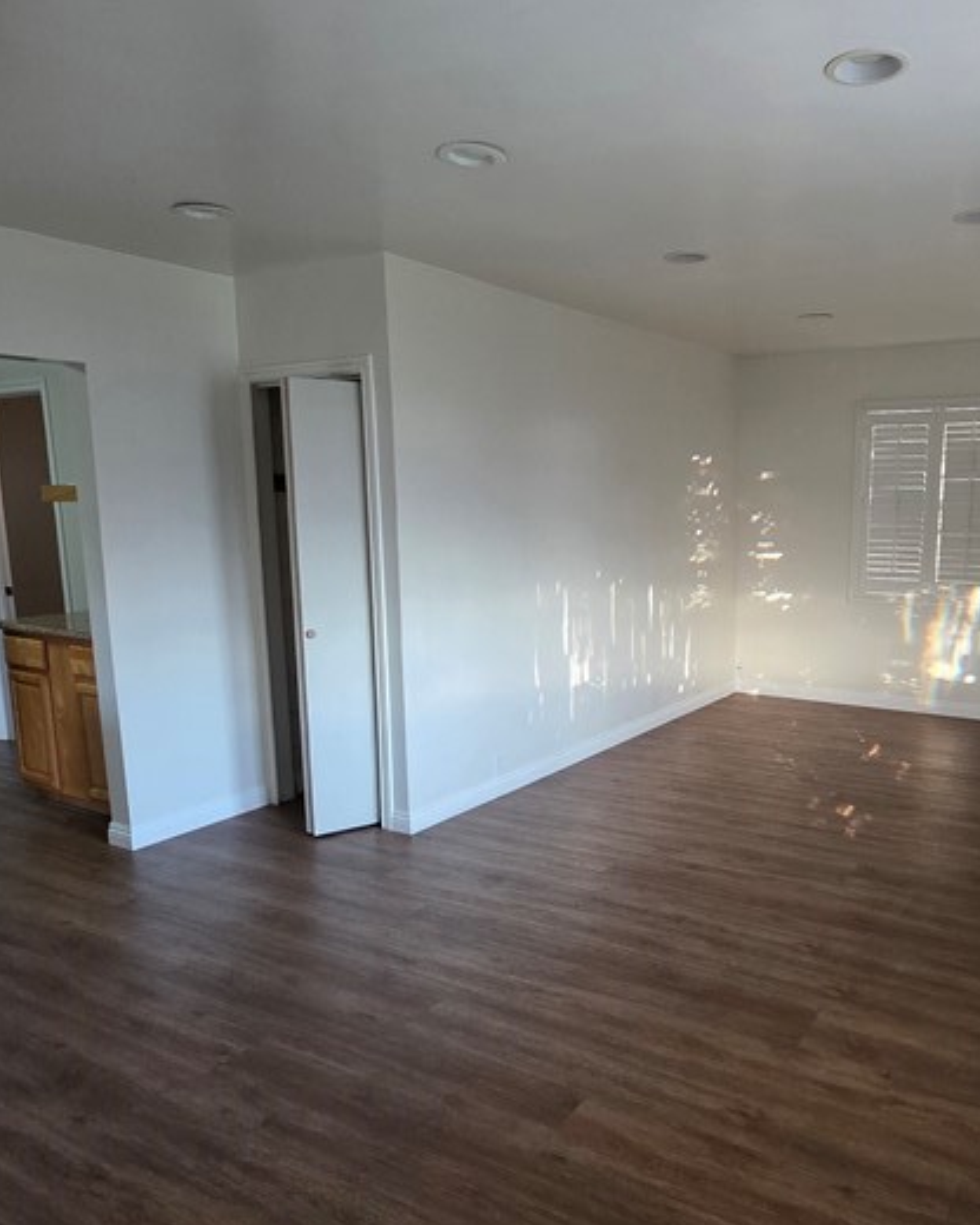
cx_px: 629
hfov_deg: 55.9
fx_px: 906
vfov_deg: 67.9
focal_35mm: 25
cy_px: 674
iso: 400
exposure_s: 1/60
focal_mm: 2.2
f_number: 1.9
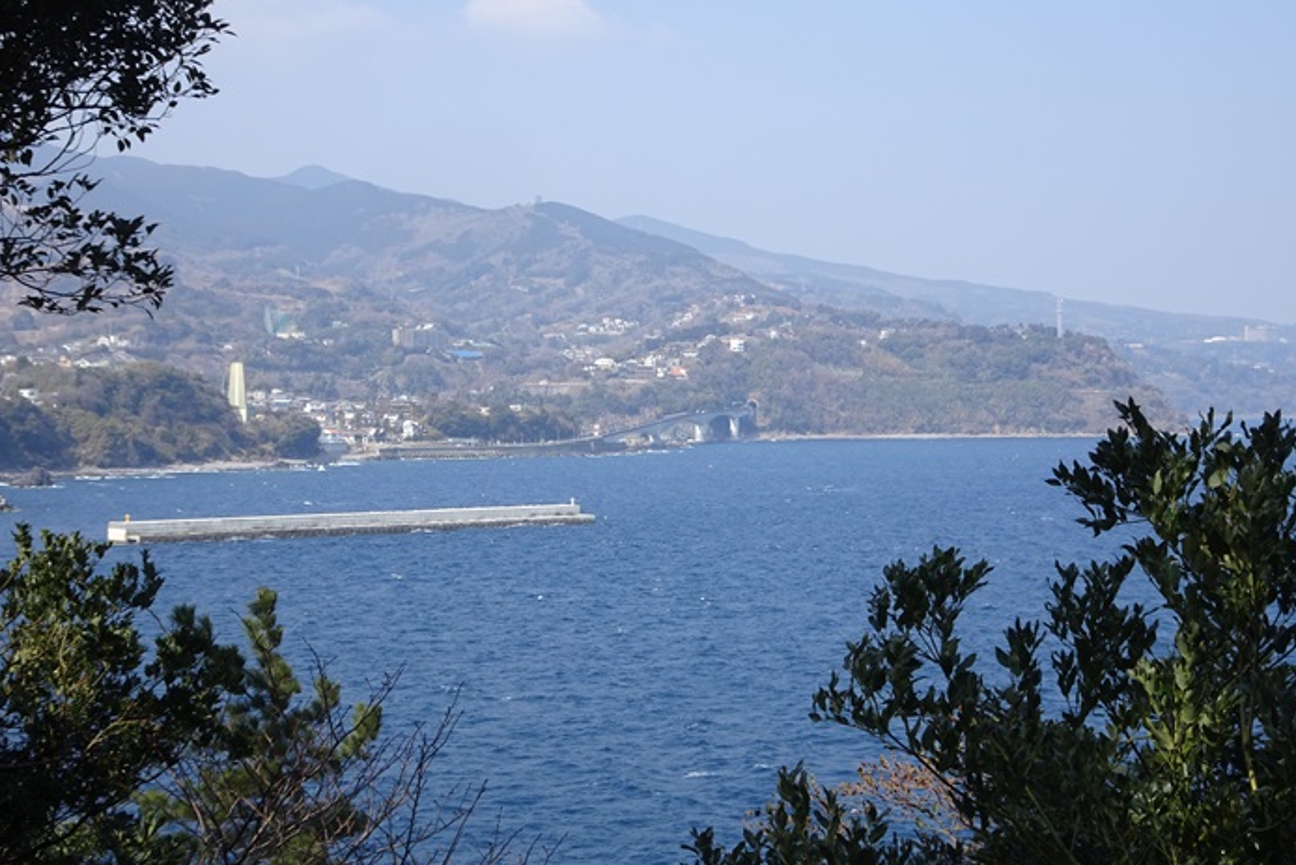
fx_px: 2340
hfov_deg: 31.0
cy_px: 449
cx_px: 648
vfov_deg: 20.9
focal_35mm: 65
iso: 80
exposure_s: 1/320
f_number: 4.5
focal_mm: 10.59
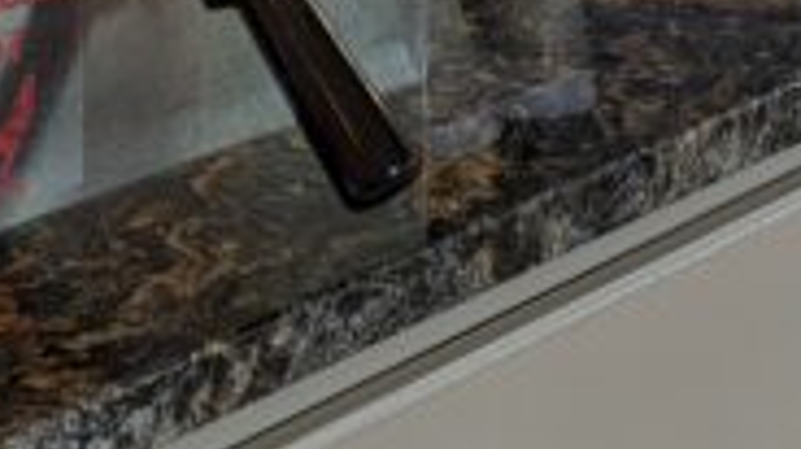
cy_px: -233
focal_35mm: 146
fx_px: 3097
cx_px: 152
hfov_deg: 14.6
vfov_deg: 8.1
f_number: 1.68
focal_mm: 6.9
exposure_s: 1/74.9
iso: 22
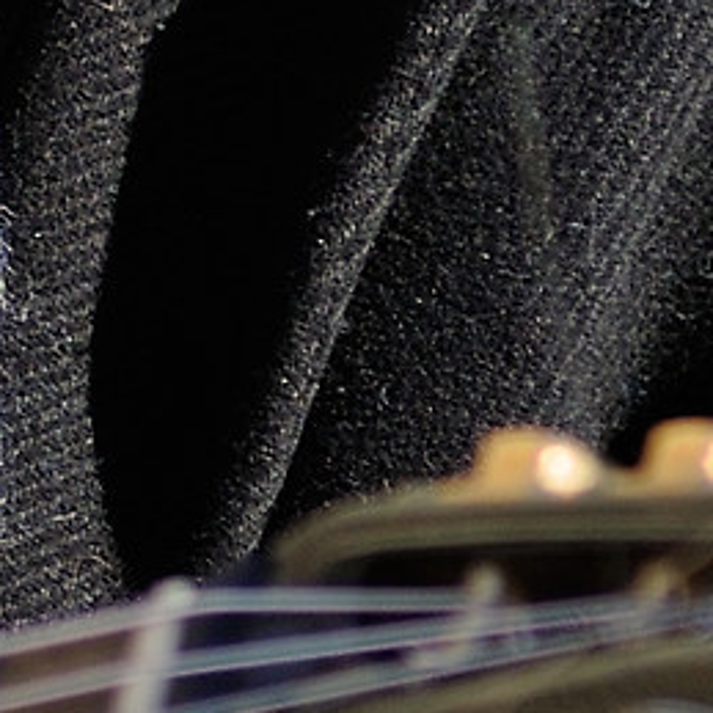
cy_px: 363
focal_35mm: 1829
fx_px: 42620
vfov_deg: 1.0
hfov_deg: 1.0
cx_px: -1189
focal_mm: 155
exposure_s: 1/640
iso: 200
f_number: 4
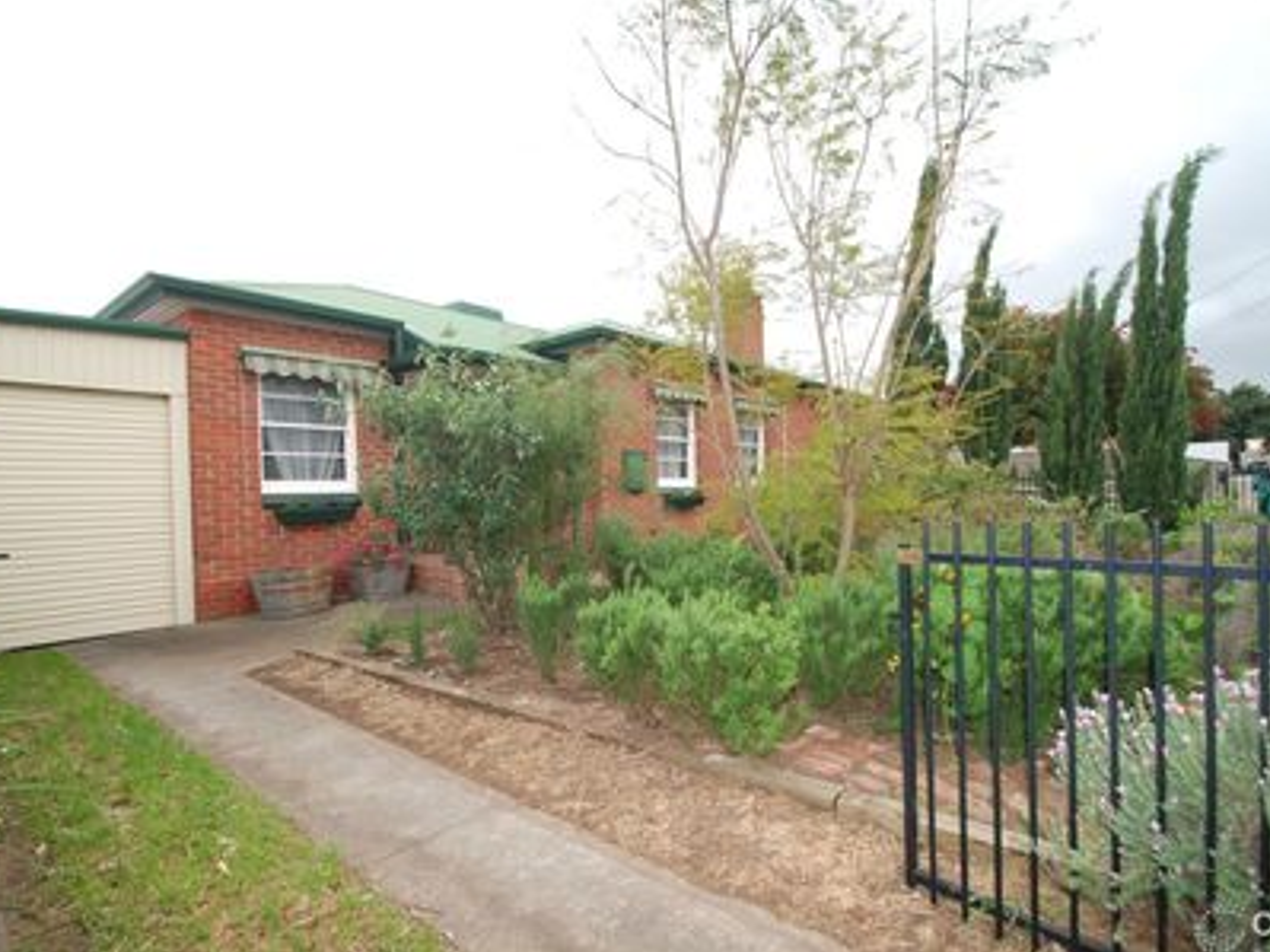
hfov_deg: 90.7
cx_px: 703
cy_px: 489
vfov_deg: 74.7
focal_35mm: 17
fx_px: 624
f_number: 5.6
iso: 100
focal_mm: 10
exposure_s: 1/125
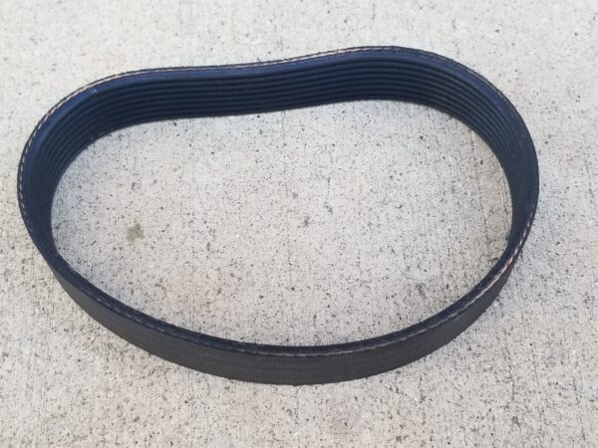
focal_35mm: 26
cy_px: 224
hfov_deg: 67.3
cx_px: 299
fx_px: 449
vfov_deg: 53.1
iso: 80
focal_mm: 4.3
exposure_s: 1/60
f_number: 1.7
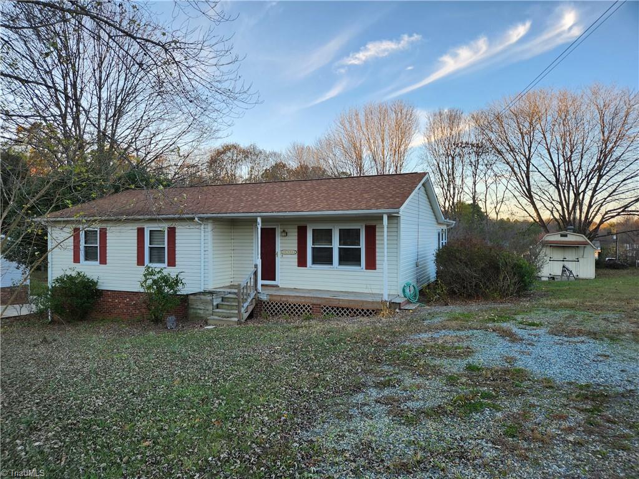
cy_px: 240
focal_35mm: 23
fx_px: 425
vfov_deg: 58.9
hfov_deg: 73.9
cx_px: 320
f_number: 1.8
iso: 20
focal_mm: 5.4
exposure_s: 1/213
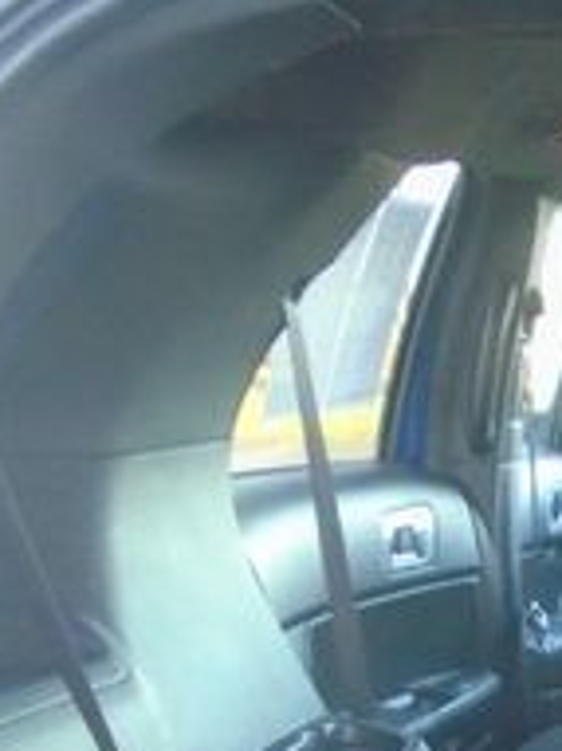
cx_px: 1089
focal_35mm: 87
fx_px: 1885
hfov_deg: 14.4
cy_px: 936
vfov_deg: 20.8
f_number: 3.2
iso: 400
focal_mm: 4.6
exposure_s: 1/30
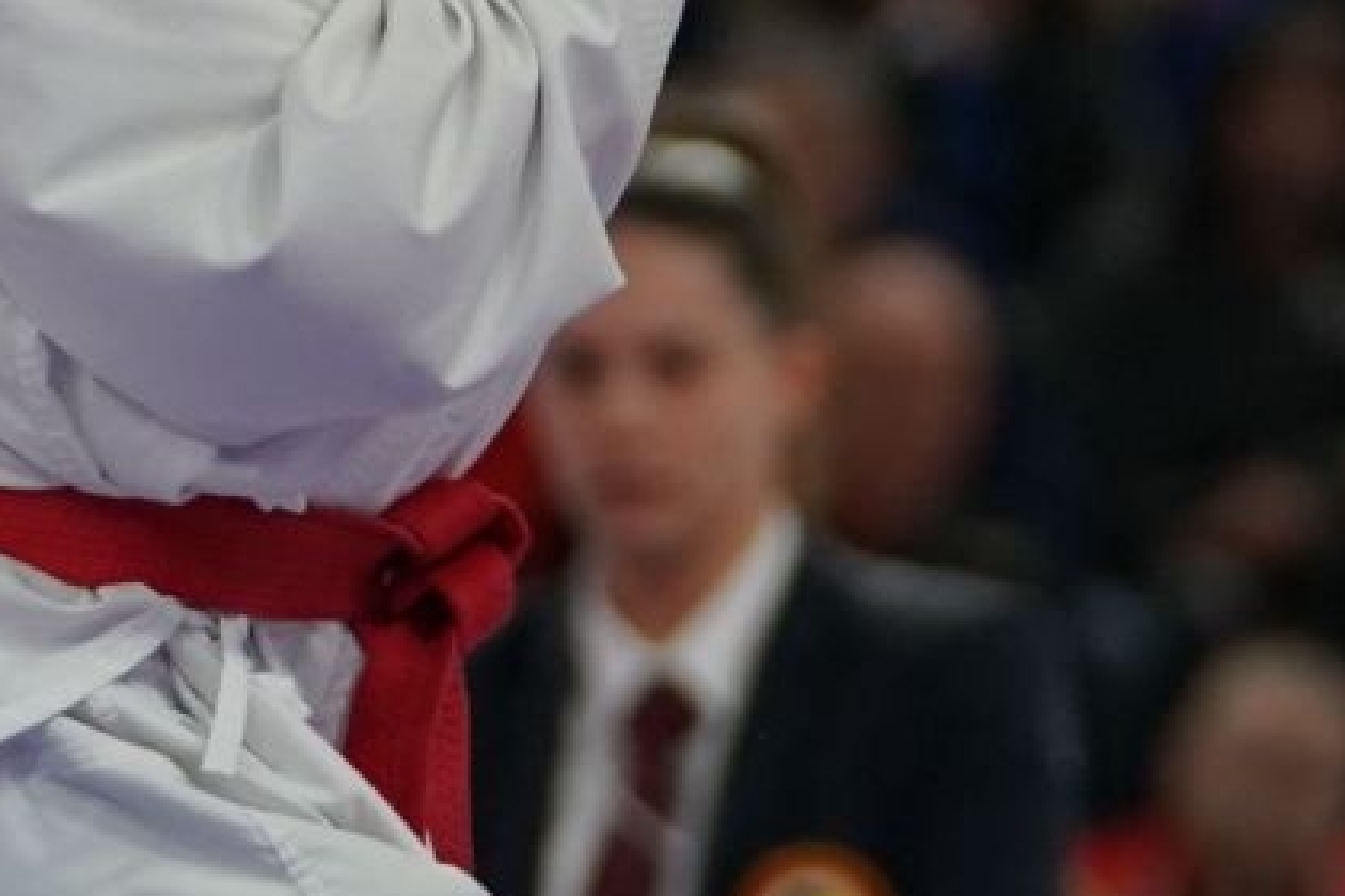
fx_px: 32203
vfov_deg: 1.6
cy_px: 227
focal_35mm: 862
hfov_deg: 2.4
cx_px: 618
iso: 1250
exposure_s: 1/1000
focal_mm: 134
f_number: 2.8
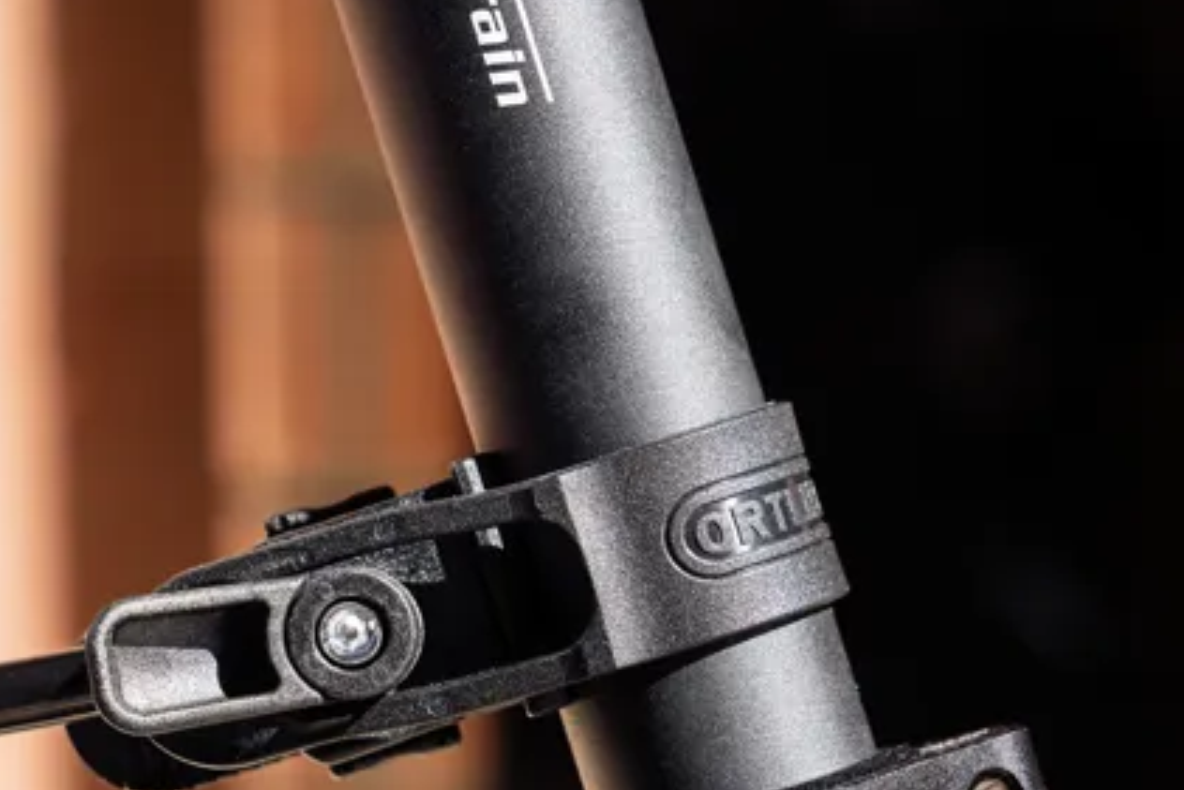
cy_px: 642
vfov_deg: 10.3
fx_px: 4375
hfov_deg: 15.4
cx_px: 332
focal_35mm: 133
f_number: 6.3
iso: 400
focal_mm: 70
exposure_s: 1/400
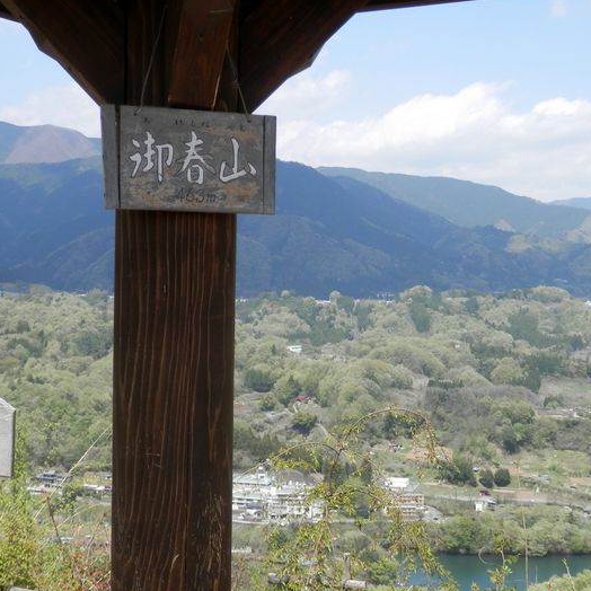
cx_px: 250
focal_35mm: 54
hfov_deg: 31.6
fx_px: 1043
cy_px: 310
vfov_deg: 31.6
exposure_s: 1/500
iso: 80
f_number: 3.7
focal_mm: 7.3
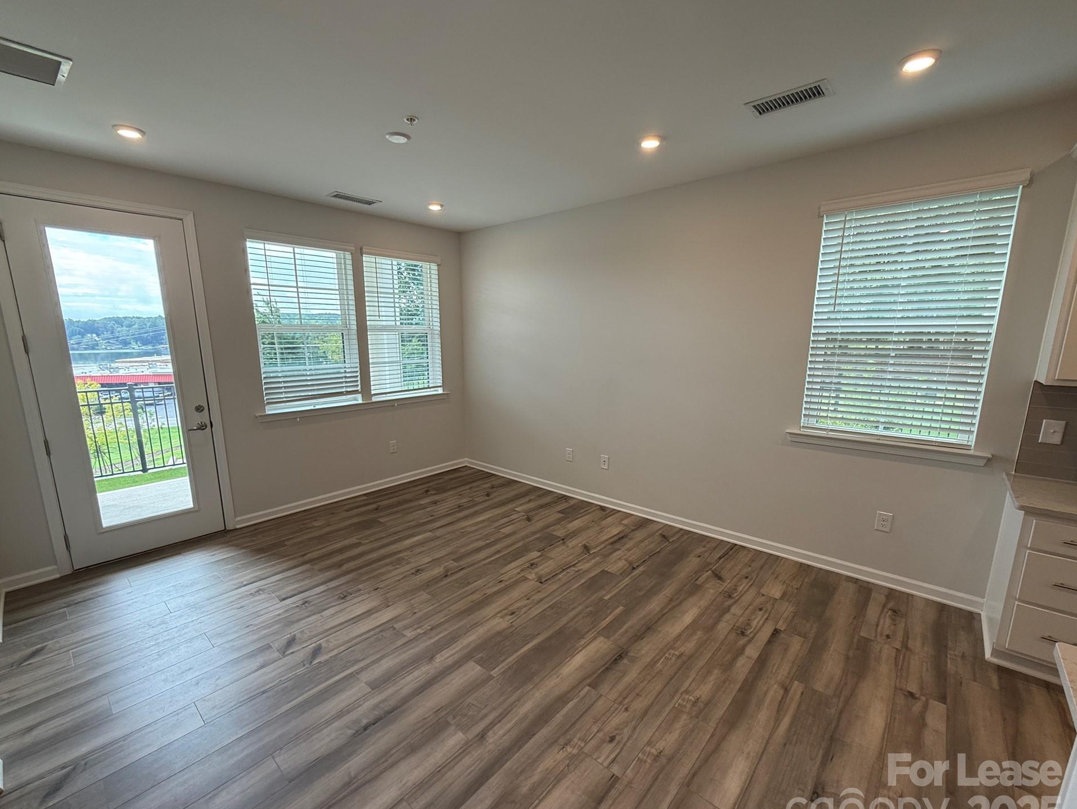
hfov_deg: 98.1
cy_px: 426
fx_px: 467
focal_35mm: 15
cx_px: 528
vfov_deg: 81.7
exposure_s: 1/120
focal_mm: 2.22
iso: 100
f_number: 2.2
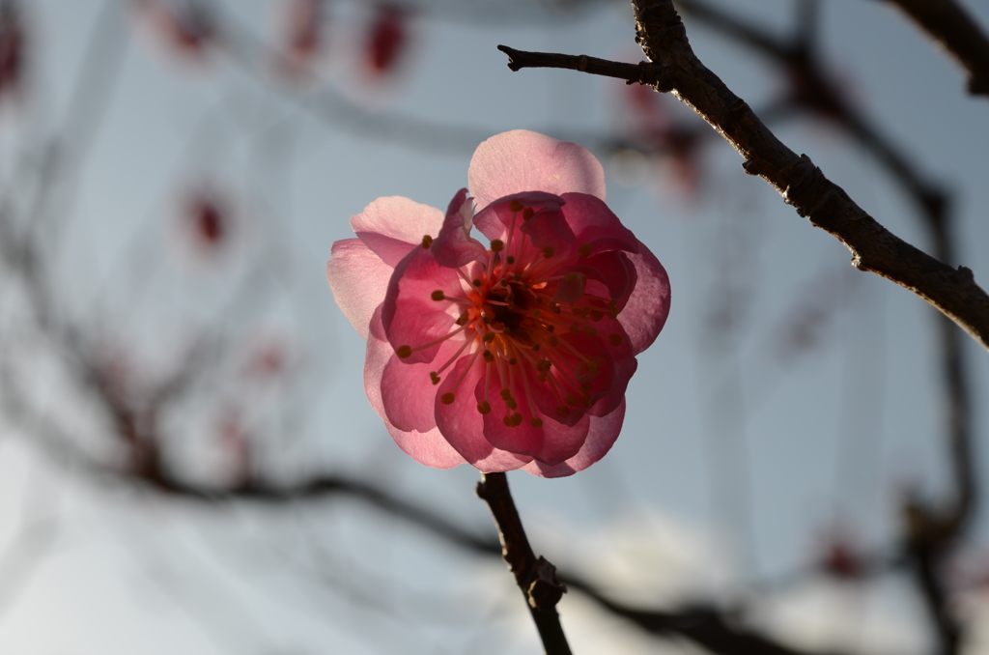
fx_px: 1850
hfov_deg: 29.9
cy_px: 328
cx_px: 494
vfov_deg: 20.1
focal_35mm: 68
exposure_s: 1/400
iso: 100
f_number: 8
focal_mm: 45
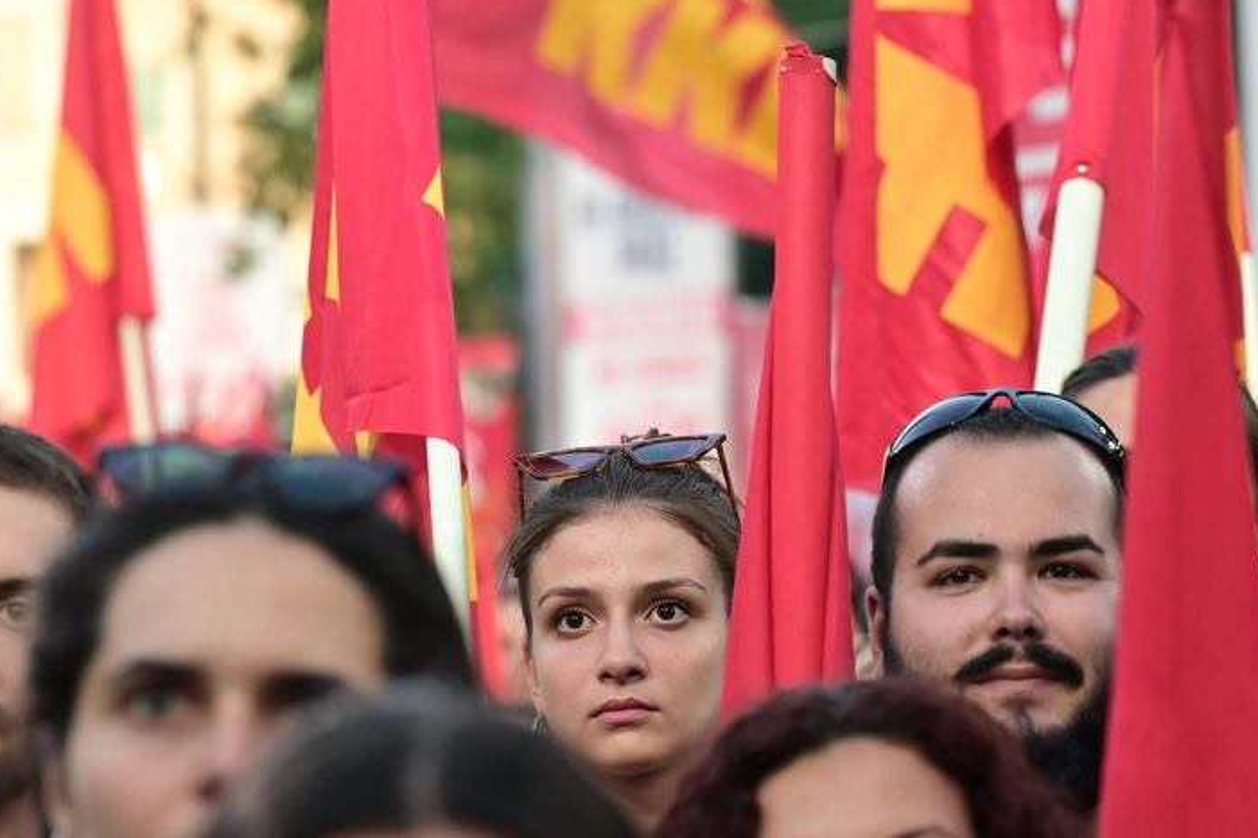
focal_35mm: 194
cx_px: 626
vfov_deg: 7.1
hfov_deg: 10.6
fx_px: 6777
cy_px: 623
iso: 500
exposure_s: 1/320
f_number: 4.5
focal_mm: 103
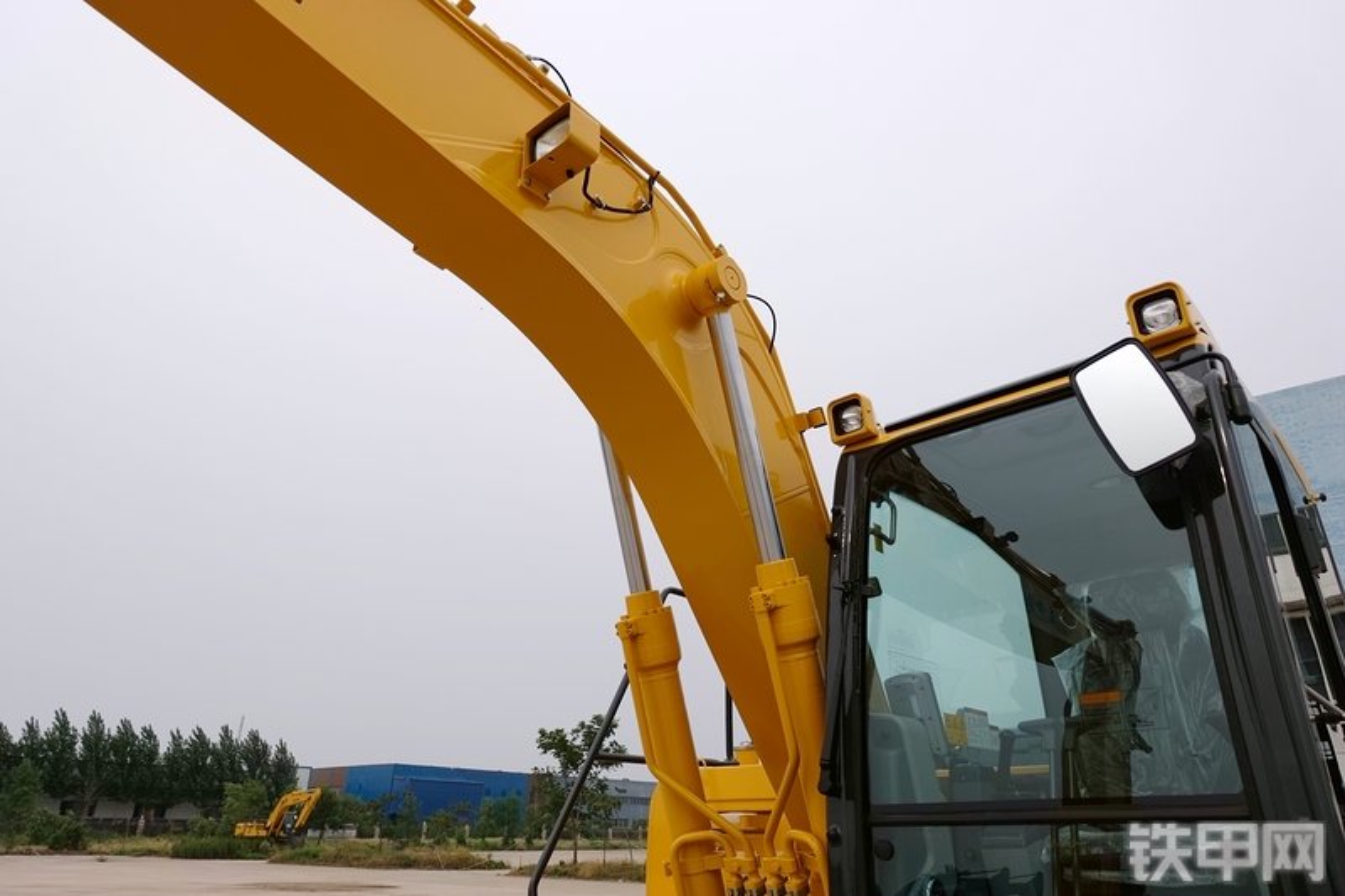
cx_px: 672
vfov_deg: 53.1
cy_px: 448
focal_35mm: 24
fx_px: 896
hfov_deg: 73.8
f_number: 3.5
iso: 100
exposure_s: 1/1400
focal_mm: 16
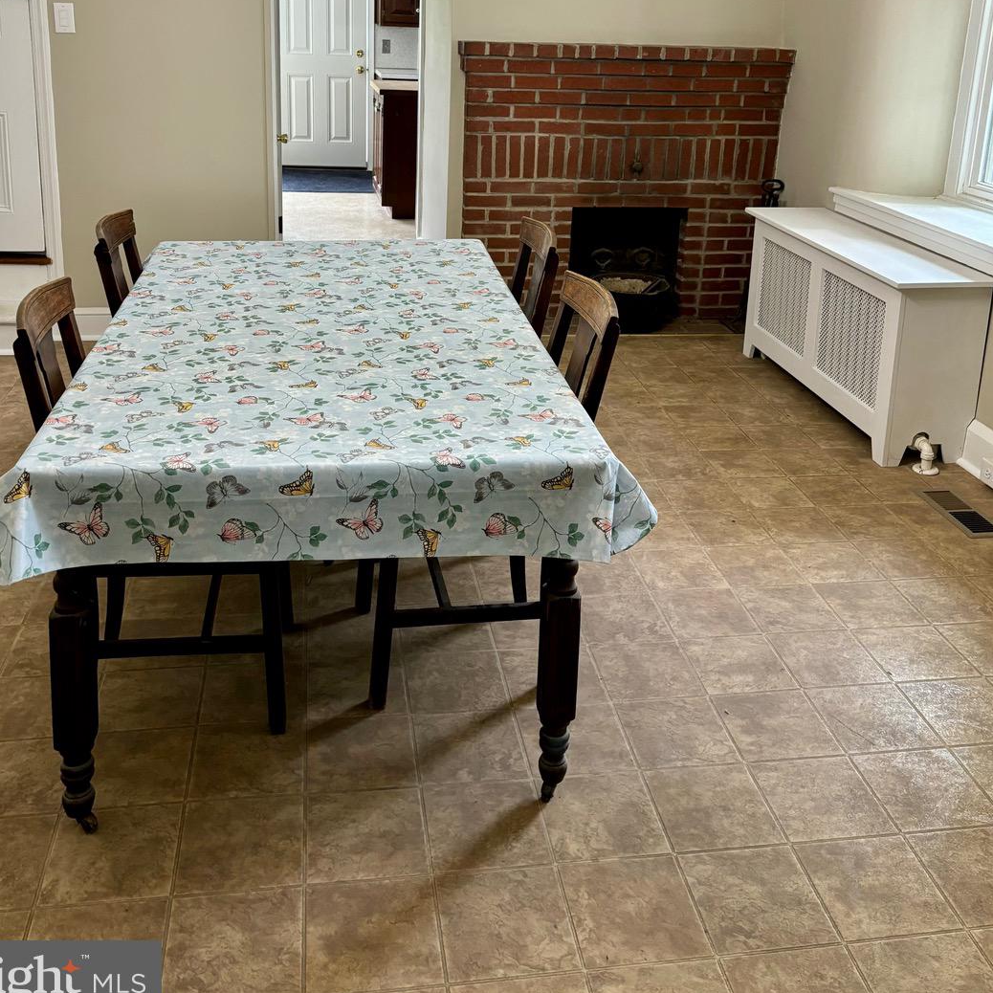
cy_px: 284
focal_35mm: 34
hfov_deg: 48.4
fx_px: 1103
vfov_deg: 47.2
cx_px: 474
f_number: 1.6
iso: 200
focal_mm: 5.96
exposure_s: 1/60
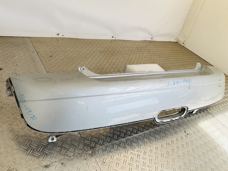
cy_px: 86
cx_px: 114
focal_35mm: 29
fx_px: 191
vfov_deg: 48.2
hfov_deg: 61.7
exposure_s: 1/400
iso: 16
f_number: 1.8
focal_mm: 3
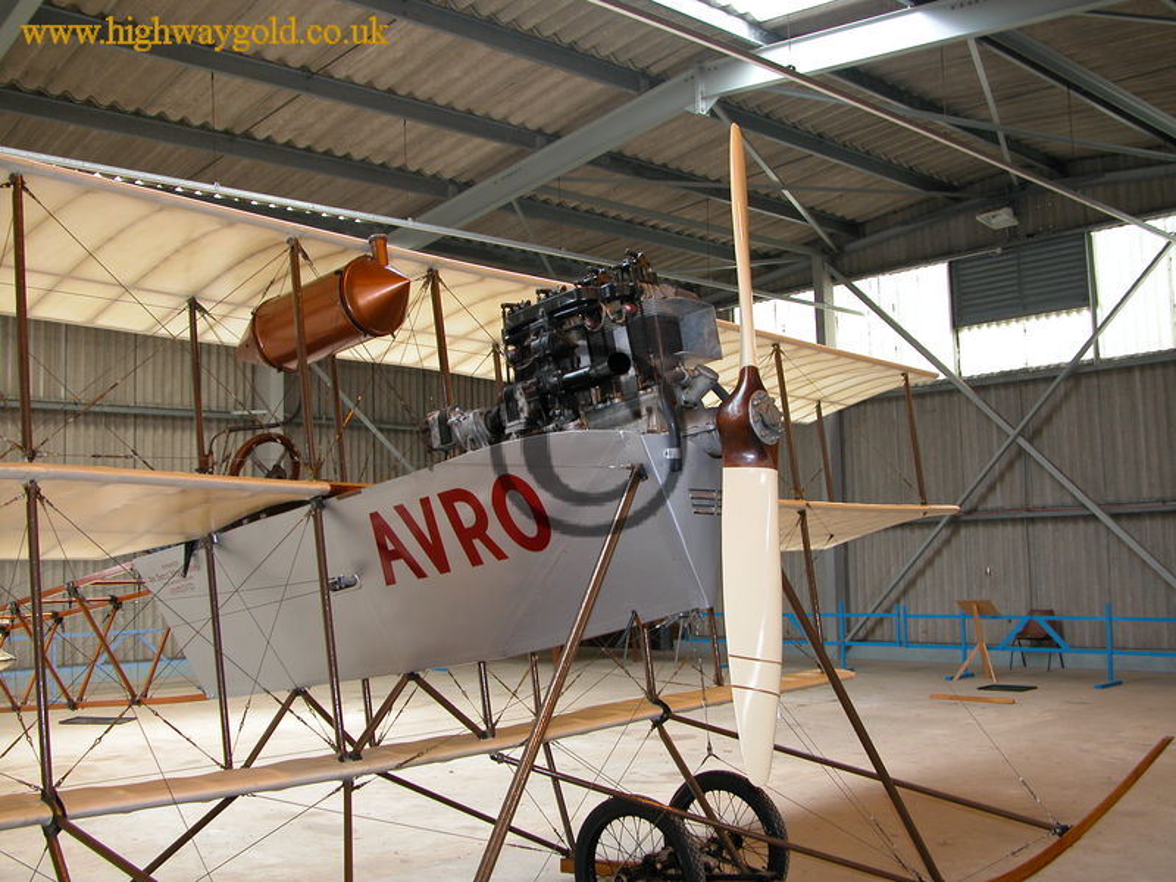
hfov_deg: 52.6
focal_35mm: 35
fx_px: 1189
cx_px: 588
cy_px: 441
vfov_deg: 40.7
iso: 100
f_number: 2.8
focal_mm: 8.9
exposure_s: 1/38.5
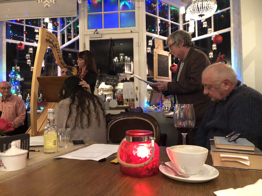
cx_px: 131
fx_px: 212
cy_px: 98
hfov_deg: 63.4
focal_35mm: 28
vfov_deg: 49.7
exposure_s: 1/4
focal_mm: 3.99
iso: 160
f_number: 1.8
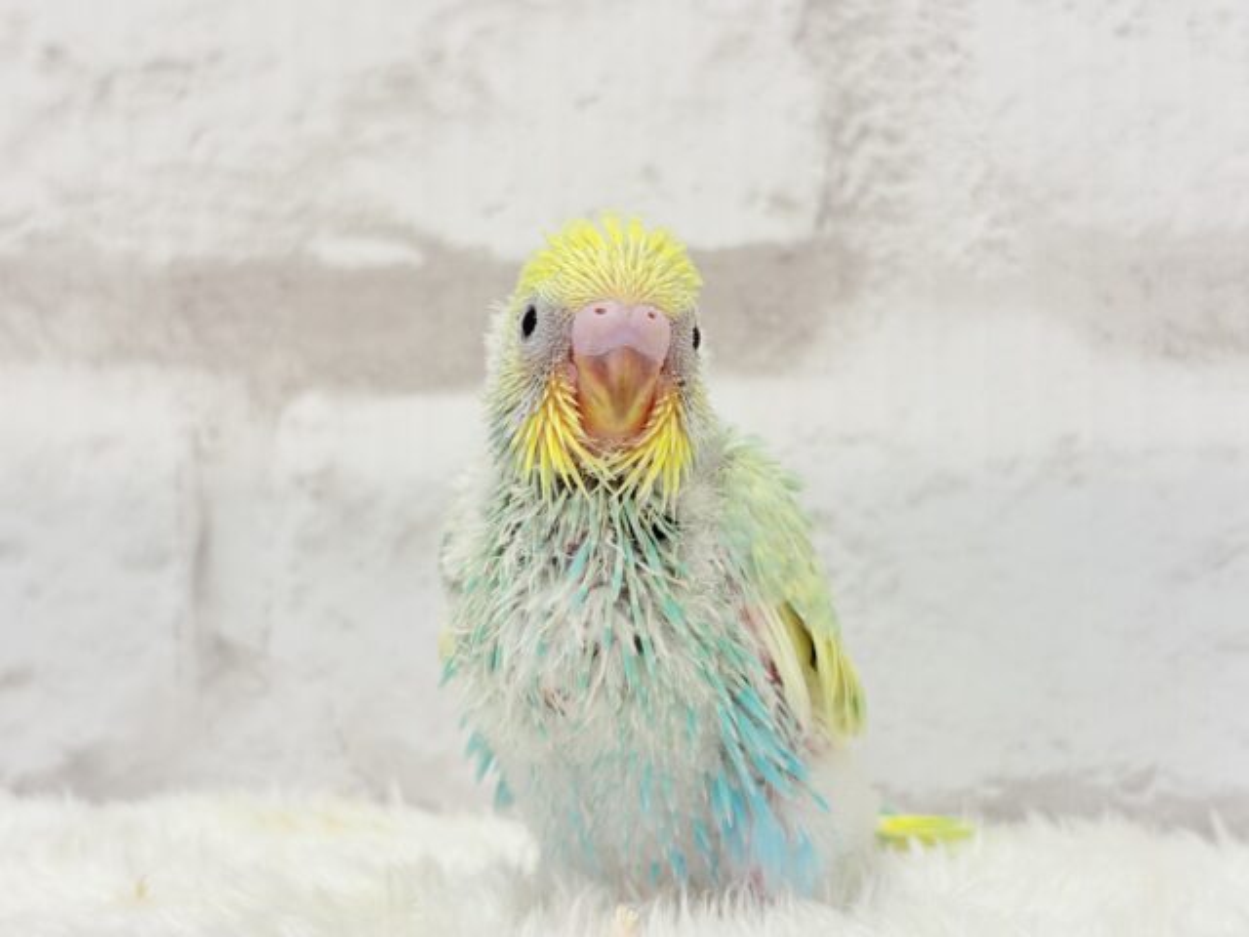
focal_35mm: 52
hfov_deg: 36.8
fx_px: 1876
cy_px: 468
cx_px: 624
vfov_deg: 28.0
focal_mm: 5.96
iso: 40
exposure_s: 1/50
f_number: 1.6
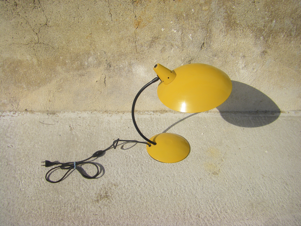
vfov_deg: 37.7
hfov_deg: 49.0
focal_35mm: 38
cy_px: 113
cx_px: 150
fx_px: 330
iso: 64
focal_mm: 6.3
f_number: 7
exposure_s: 1/250
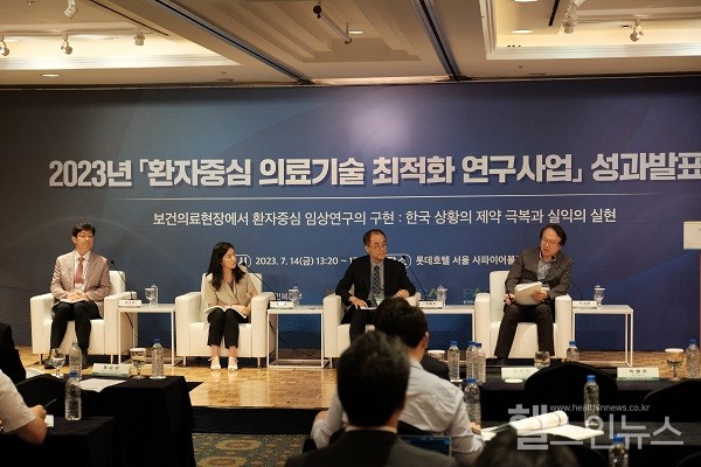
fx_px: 1324
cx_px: 350
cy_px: 234
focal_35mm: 68
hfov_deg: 29.7
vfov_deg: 20.0
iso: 1600
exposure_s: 1/125
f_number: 2.8
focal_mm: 45.5
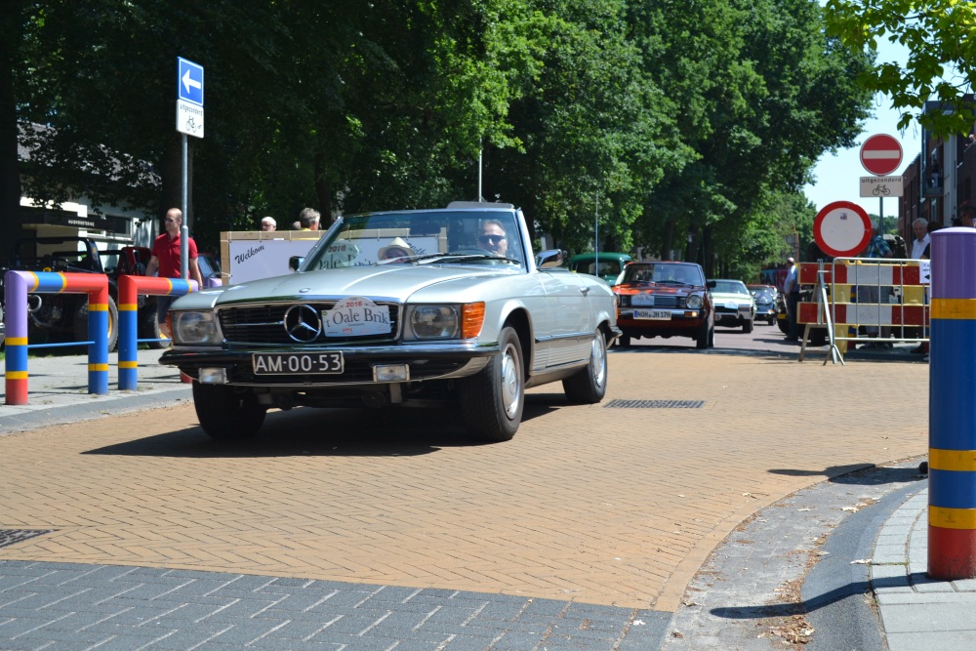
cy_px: 326
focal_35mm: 54
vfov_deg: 25.1
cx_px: 488
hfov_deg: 36.9
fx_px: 1464
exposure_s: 1/200
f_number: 7.1
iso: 100
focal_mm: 36
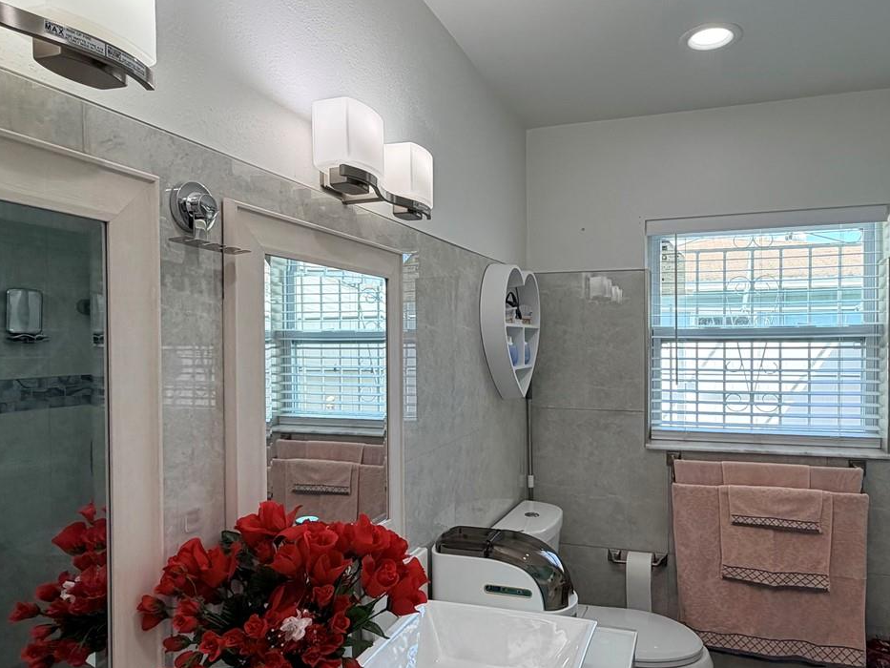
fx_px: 617
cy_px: 350
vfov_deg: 56.8
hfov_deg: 71.2
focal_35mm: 24
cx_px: 509
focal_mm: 2.22
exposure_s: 1/120
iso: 80
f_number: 2.2
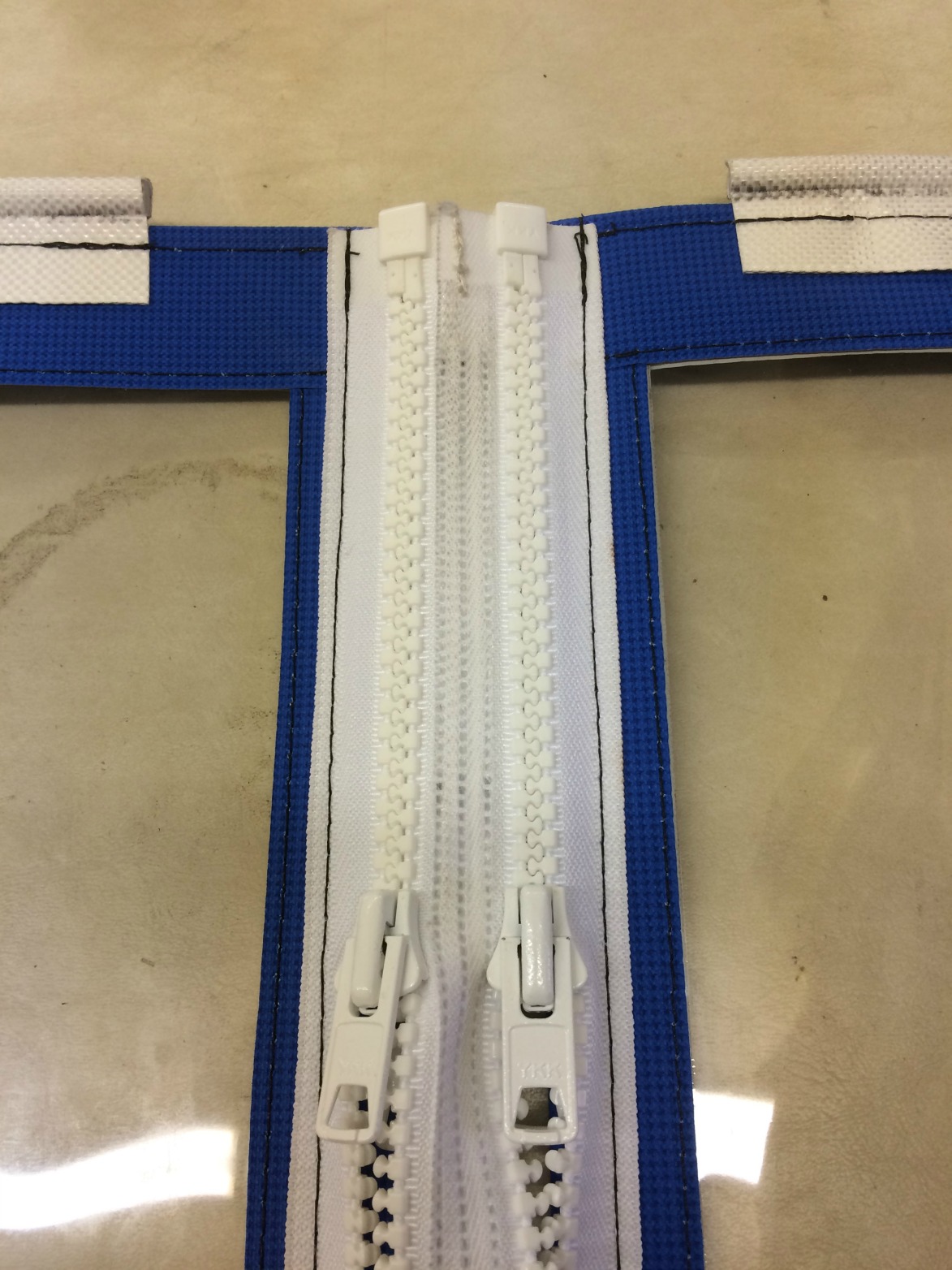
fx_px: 1063
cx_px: 476
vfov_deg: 61.7
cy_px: 635
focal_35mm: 29
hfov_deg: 48.2
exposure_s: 1/40
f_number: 2.2
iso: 40
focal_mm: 4.15
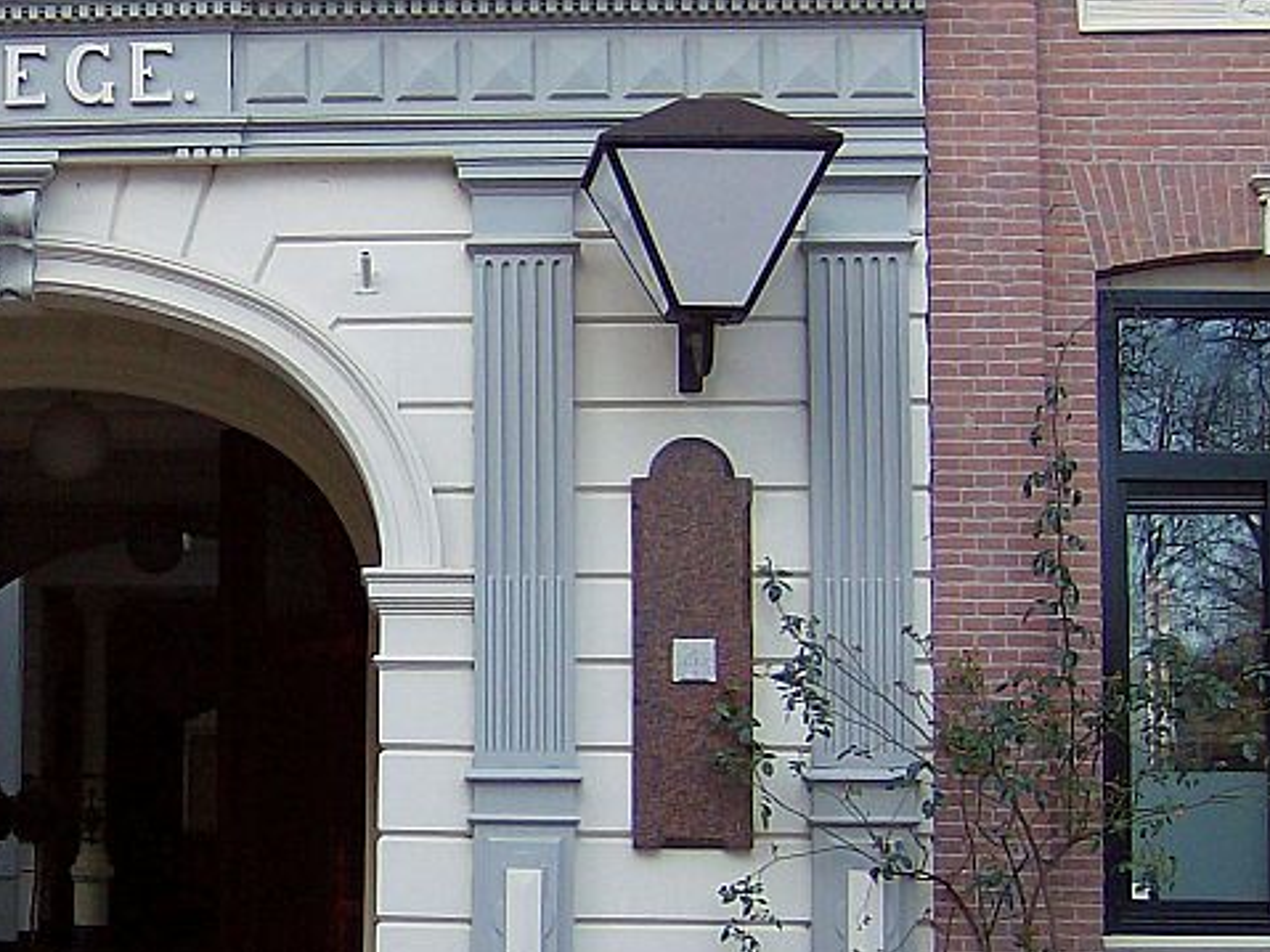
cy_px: 495
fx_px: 2971
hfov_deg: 23.0
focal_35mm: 81
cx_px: -56
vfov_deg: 18.2
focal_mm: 6.4
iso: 100
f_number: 2.9
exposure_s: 1/322
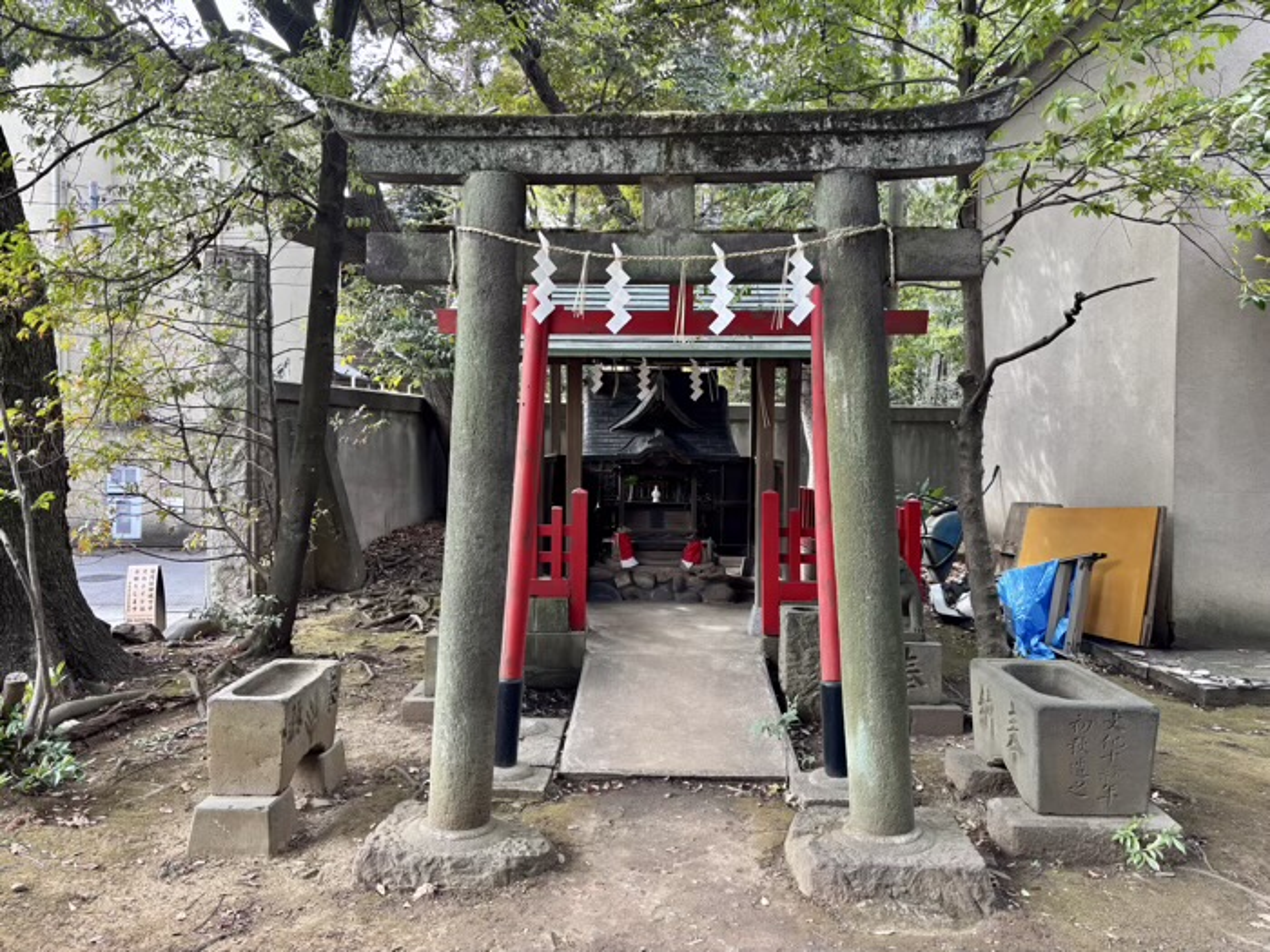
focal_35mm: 26
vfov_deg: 53.1
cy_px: 476
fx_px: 954
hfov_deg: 67.3
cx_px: 635
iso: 80
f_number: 1.6
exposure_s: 1/121
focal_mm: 5.96
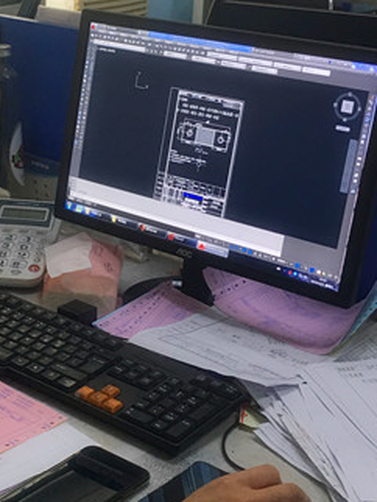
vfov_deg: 27.0
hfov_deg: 19.9
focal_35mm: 72
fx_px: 1044
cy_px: 223
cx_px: 8
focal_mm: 4.15
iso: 32
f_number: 2.2
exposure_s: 1/17
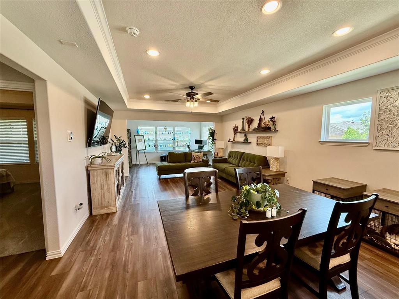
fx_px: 161
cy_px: 150
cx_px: 200
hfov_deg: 102.1
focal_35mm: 14
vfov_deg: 85.7
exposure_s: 1/120
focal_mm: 2.22
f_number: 2.2
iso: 200
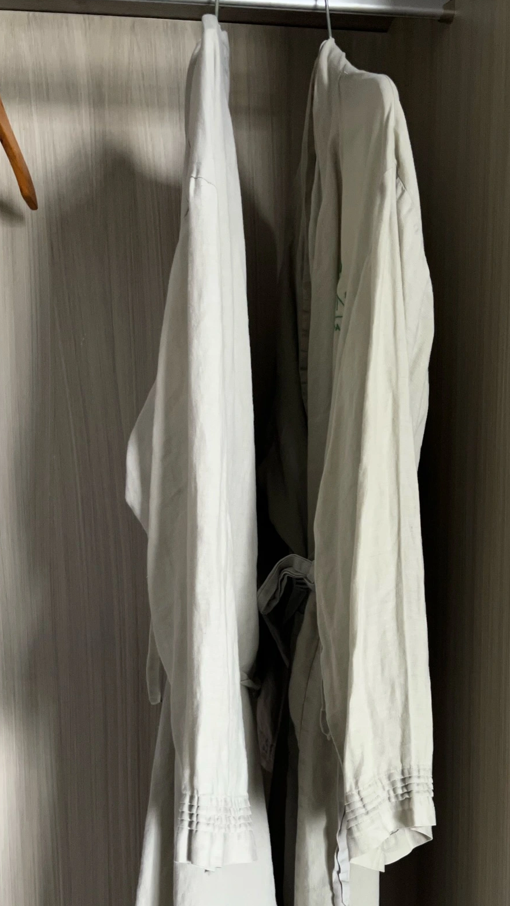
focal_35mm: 37
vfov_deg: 53.4
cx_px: 280
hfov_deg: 32.0
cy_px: 565
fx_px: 890
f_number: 1.6
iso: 200
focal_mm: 5.1
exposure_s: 1/60
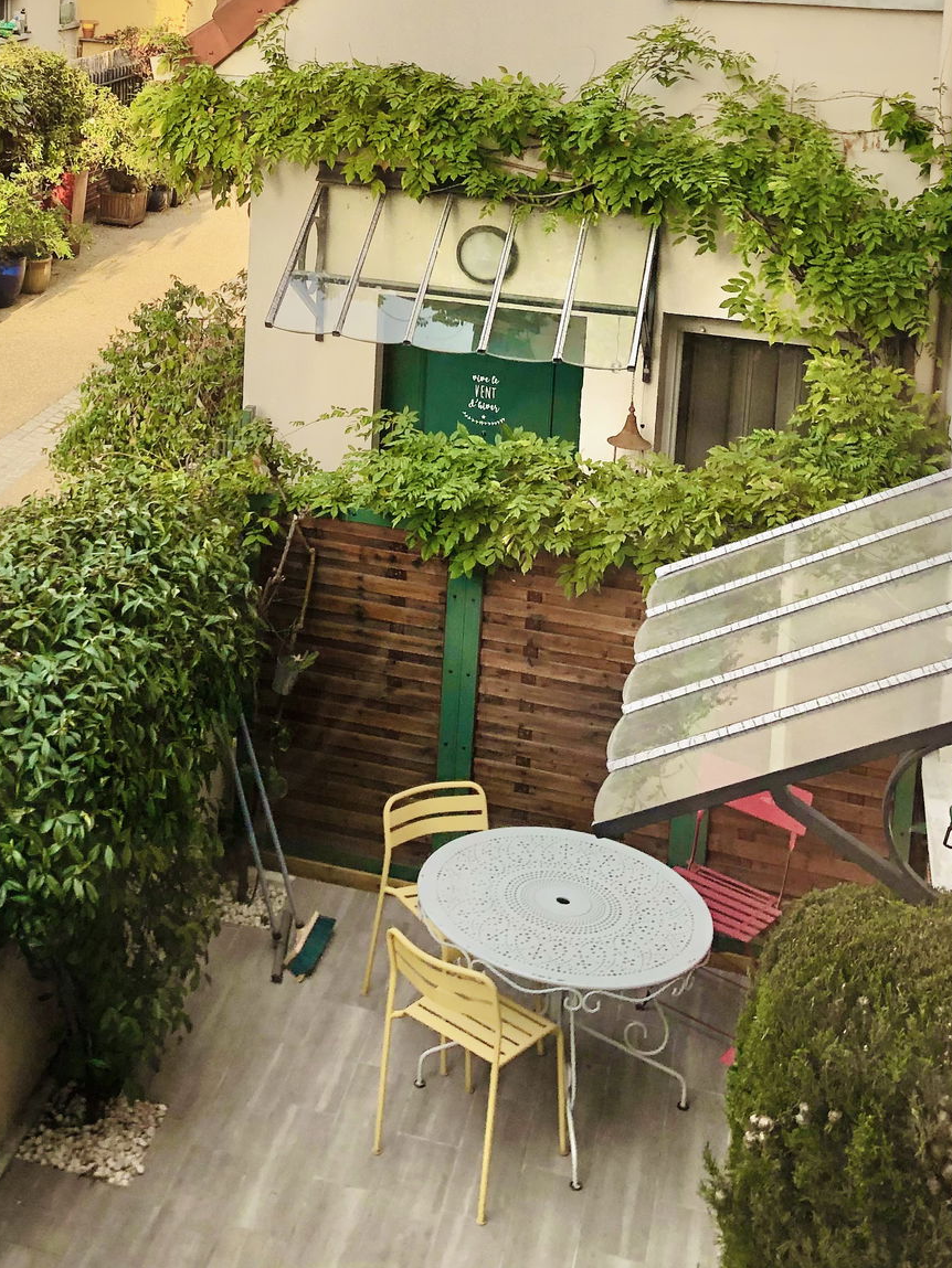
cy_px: 142
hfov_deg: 27.1
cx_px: 112
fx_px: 1906
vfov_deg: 34.8
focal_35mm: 52
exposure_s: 1/414
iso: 20
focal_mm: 4
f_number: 1.8
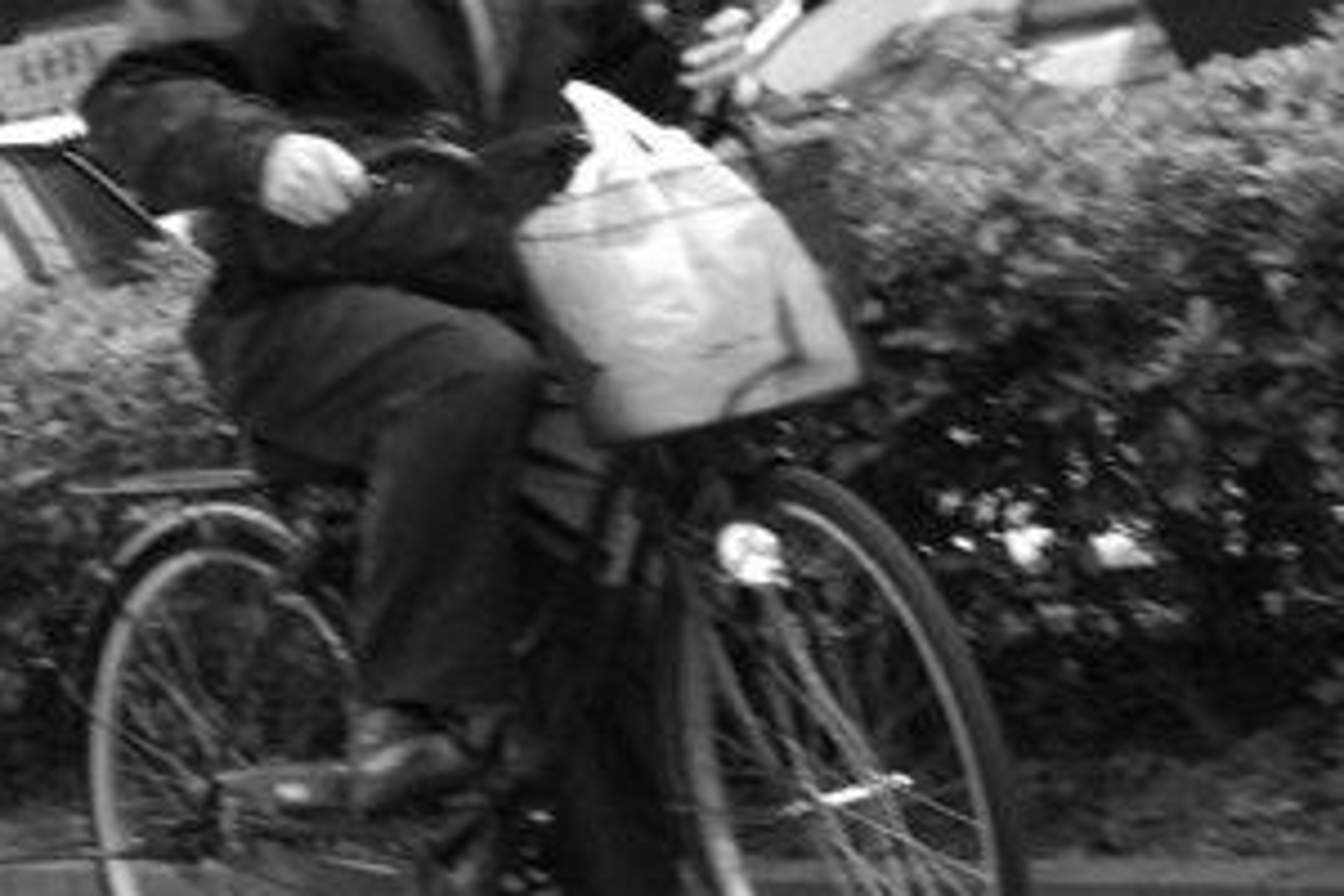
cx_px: 771
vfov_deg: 9.7
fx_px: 5226
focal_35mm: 140
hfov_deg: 14.6
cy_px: -67
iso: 400
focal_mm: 24.2
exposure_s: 1/250
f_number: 7.1
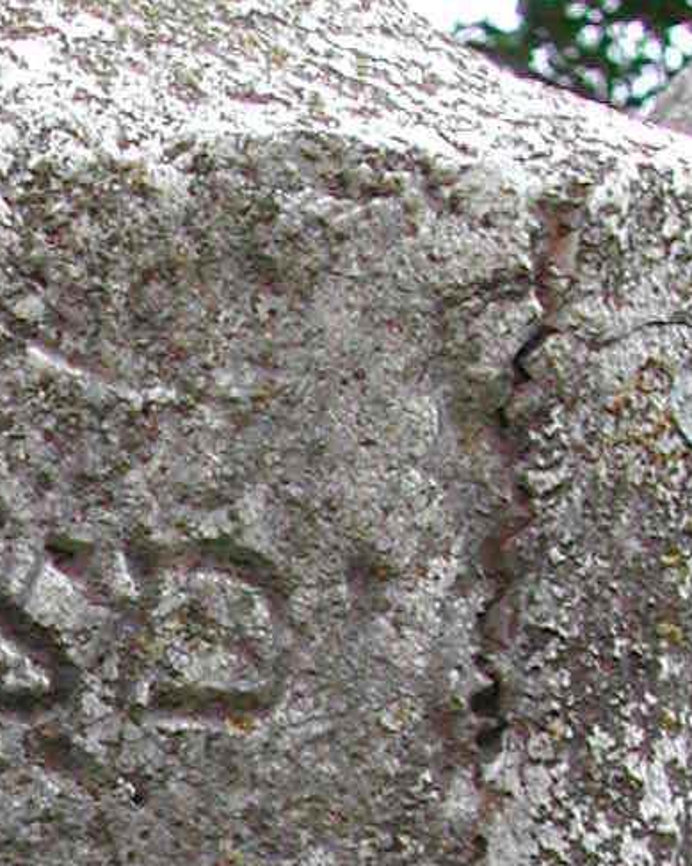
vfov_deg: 9.7
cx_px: -269
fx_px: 4946
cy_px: 1250
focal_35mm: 193
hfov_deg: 7.9
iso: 100
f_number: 3.1
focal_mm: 10.1
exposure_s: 1/40
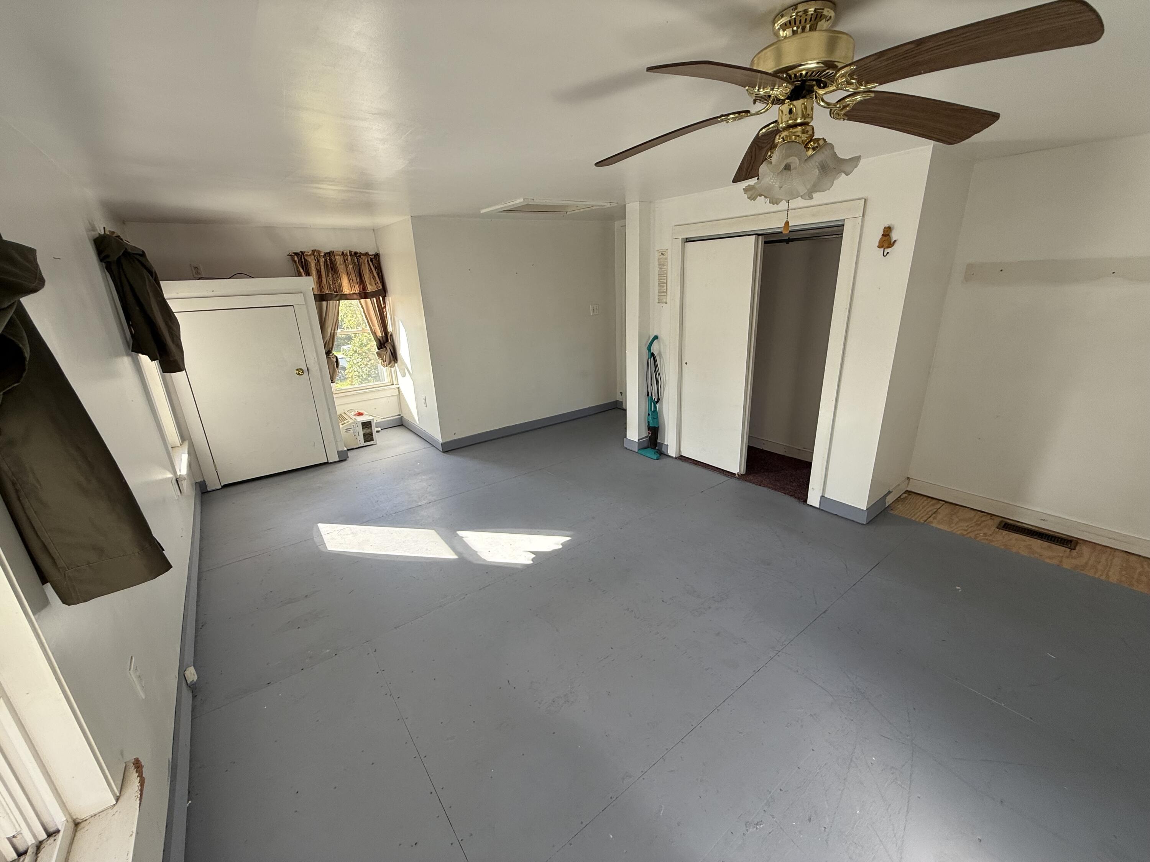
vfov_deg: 85.7
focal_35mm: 14
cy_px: 431
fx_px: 465
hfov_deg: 102.1
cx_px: 575
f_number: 2.2
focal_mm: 2.22
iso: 64
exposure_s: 1/99
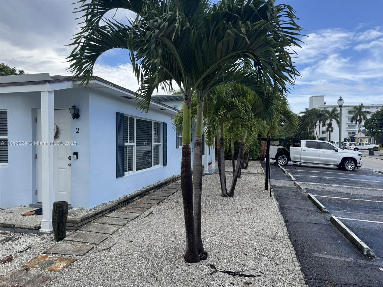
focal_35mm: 24
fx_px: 266
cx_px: 192
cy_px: 144
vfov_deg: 56.8
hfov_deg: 71.6
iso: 80
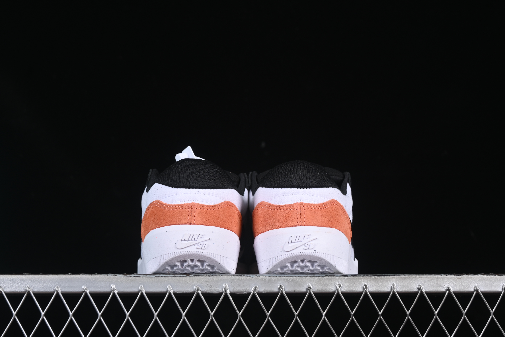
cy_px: 168
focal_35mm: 75
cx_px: 252
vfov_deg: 18.2
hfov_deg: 27.0
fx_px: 1052
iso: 160
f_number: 7.1
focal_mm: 50
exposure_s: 1/80
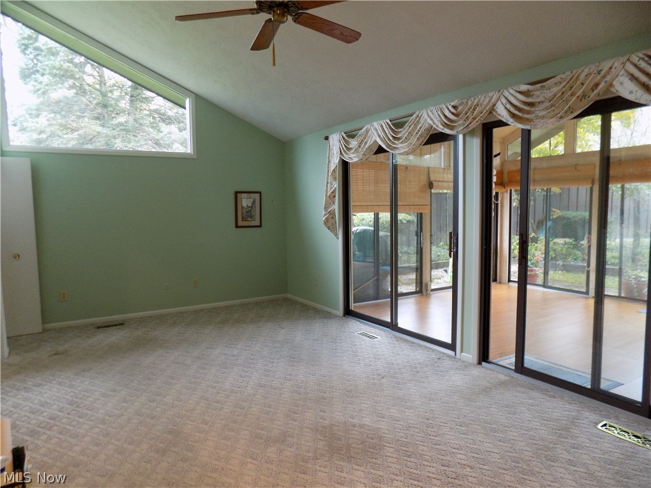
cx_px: 326
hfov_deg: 73.9
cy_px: 244
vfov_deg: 58.9
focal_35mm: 23
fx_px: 433
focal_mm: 4
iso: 160
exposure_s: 1/30
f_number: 3.1
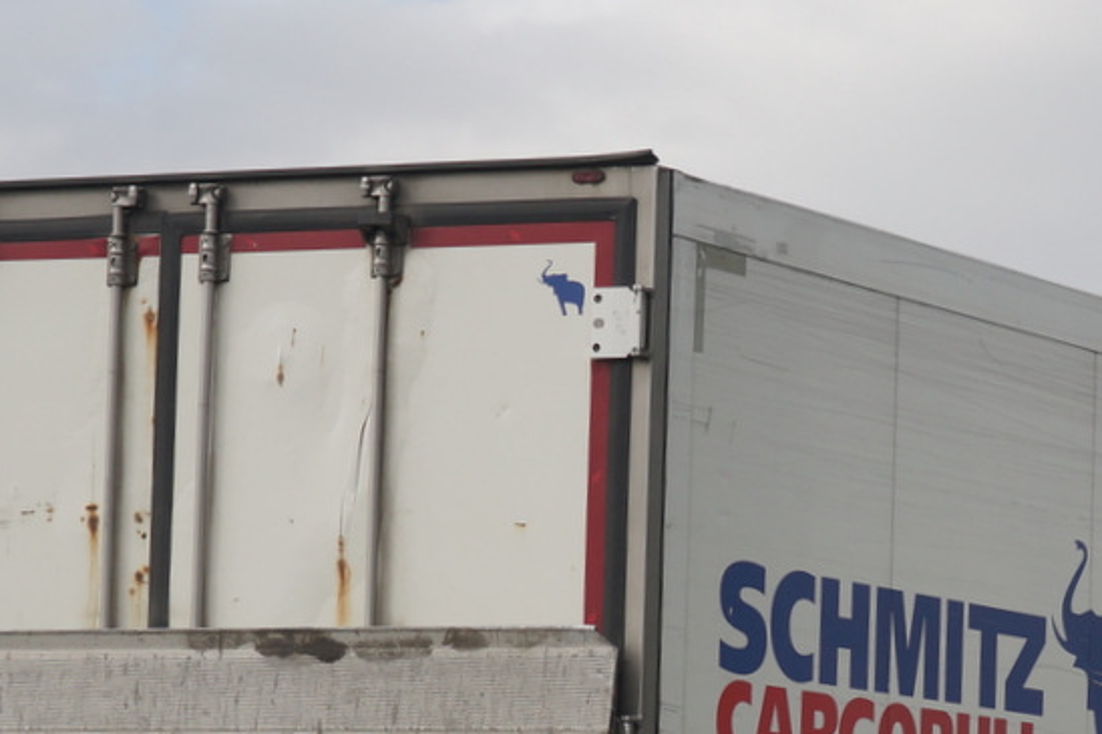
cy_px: 942
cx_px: 1018
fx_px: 4468
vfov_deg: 9.2
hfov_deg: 13.9
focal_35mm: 146
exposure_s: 1/800
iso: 200
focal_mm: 50
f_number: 5.6
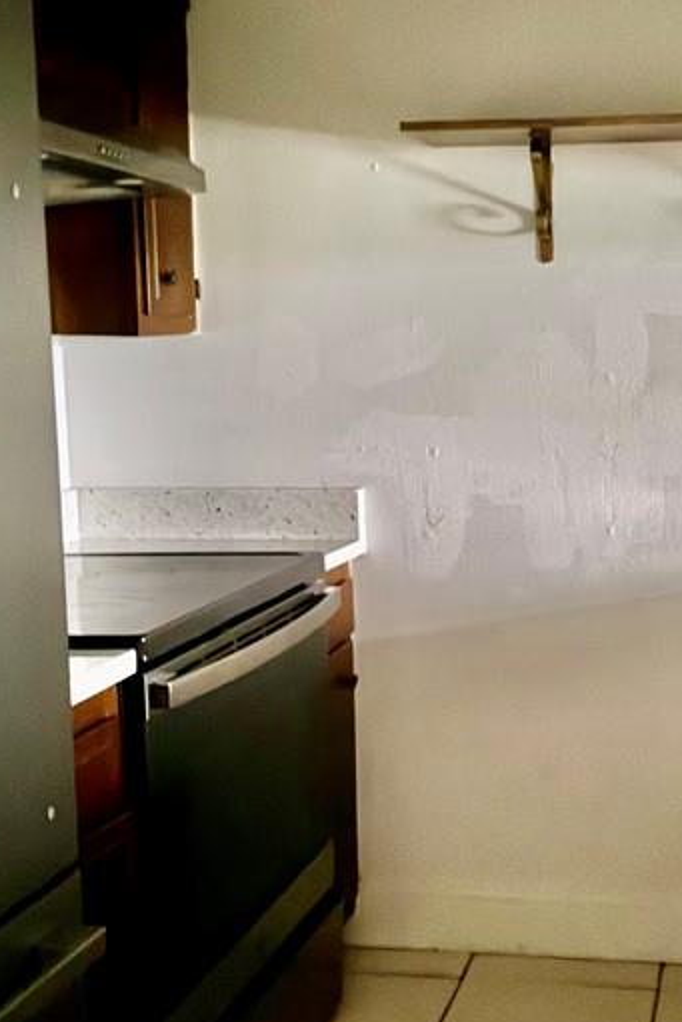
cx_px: 586
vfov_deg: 39.6
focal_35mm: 50
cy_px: 508
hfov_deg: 26.3
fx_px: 1420
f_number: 1.78
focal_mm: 6.76
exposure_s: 1/2
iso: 3200
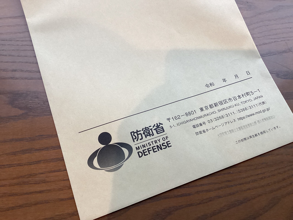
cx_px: 146
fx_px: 262
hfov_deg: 58.4
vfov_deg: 45.4
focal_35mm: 31
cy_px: 110
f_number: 2.4
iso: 64
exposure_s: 1/120
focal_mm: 3.3
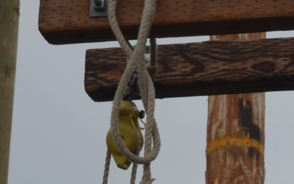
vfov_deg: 4.0
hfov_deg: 6.4
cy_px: 412
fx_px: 2581
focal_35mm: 322
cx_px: 510
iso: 160
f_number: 8
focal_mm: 35
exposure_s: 1/250
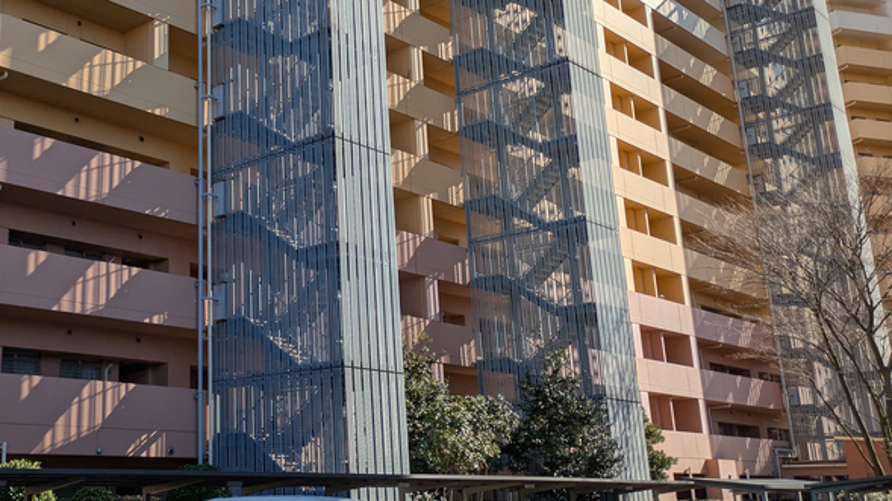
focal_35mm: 44
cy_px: 185
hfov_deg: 44.9
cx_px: 228
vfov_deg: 27.0
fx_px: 1040
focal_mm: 5.43
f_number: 1.89
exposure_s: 1/2028
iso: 43
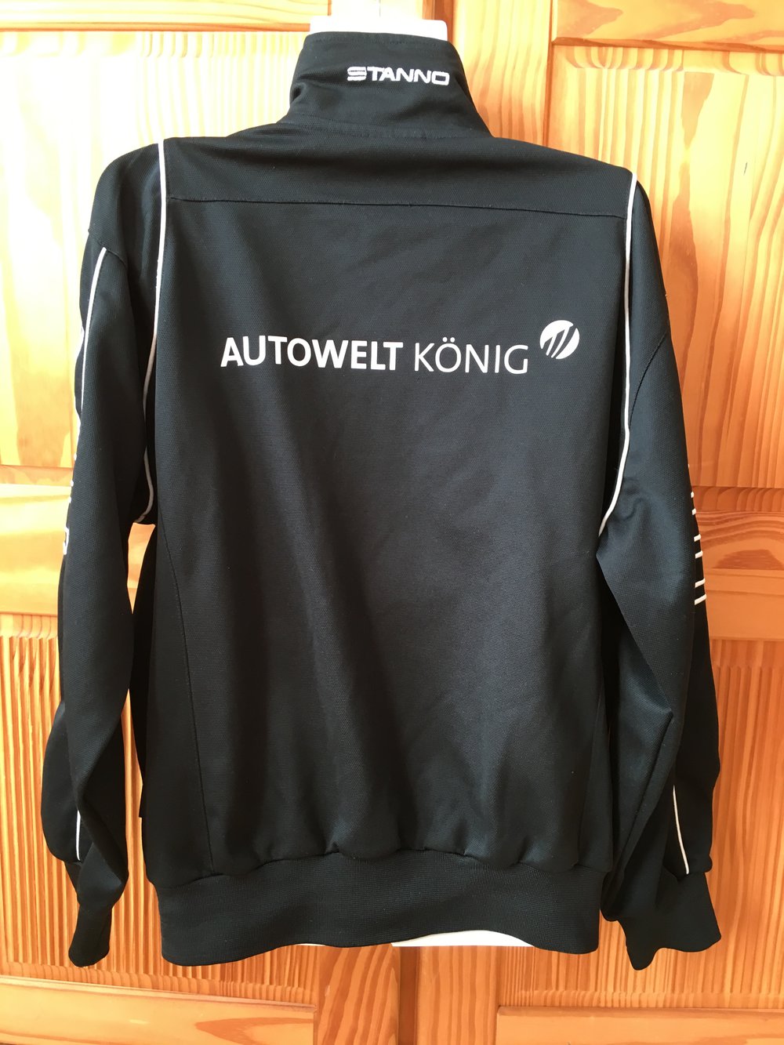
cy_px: 522
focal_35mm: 29
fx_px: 876
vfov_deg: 61.7
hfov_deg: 48.2
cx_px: 392
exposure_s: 1/33
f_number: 2.2
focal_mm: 4.15
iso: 100
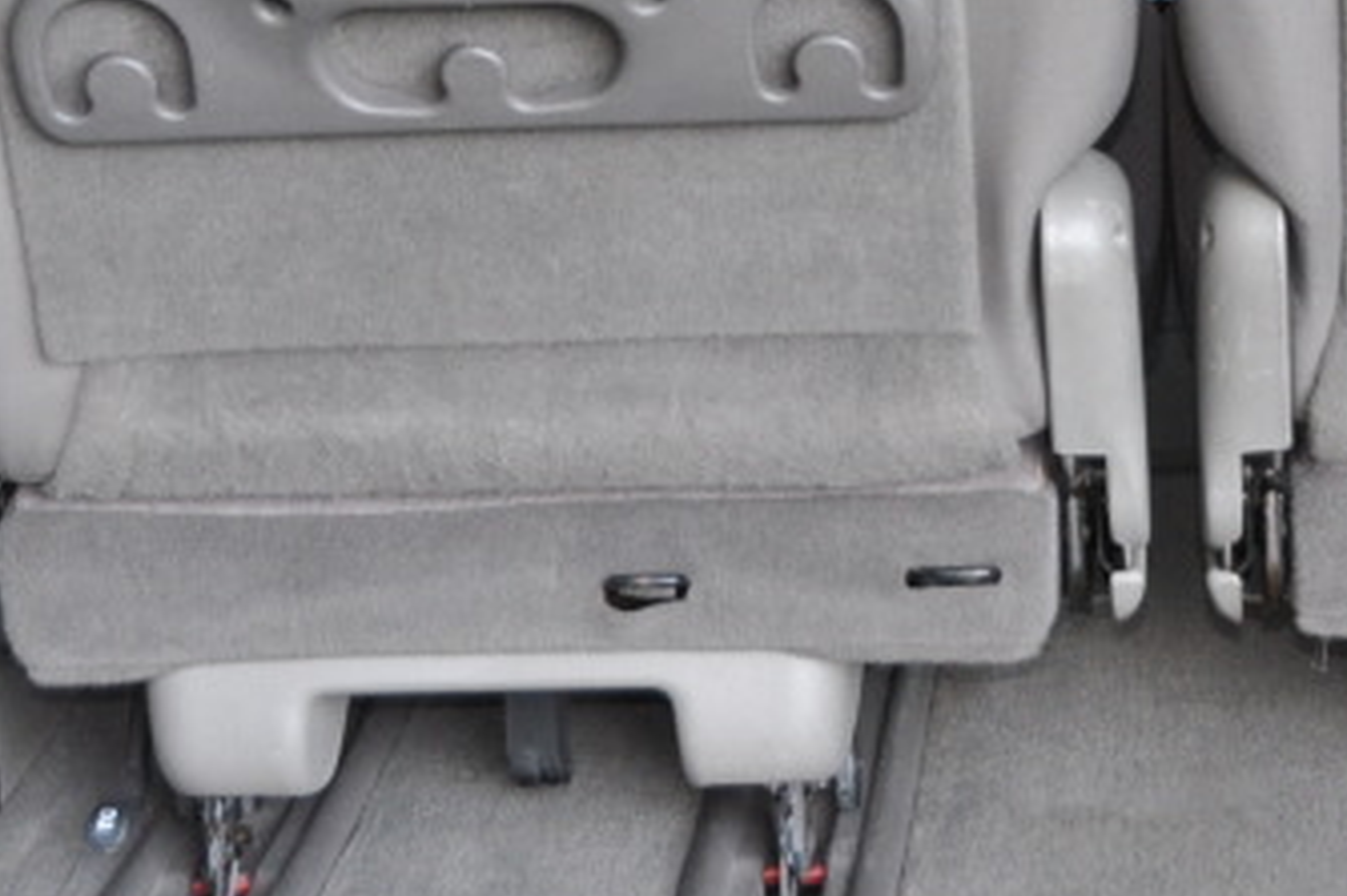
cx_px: 1150
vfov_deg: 12.2
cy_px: -96
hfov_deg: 18.4
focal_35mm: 110
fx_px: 4114
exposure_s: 1/125
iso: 640
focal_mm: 24
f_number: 3.8
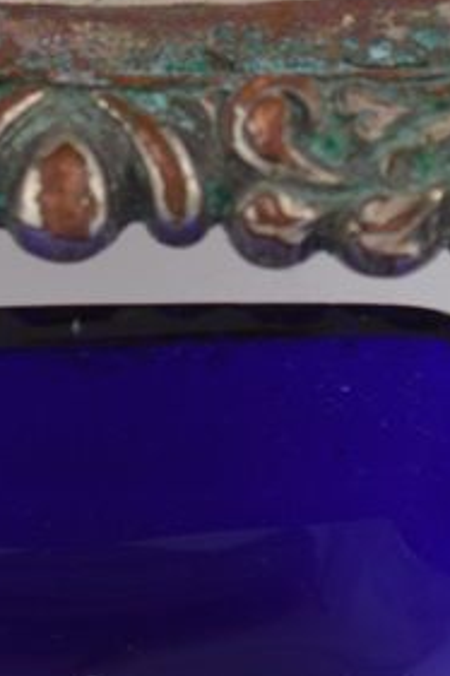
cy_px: -29
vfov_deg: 7.7
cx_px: 119
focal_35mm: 267
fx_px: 5012
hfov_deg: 5.1
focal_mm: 50
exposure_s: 1/40
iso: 400
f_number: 5.6
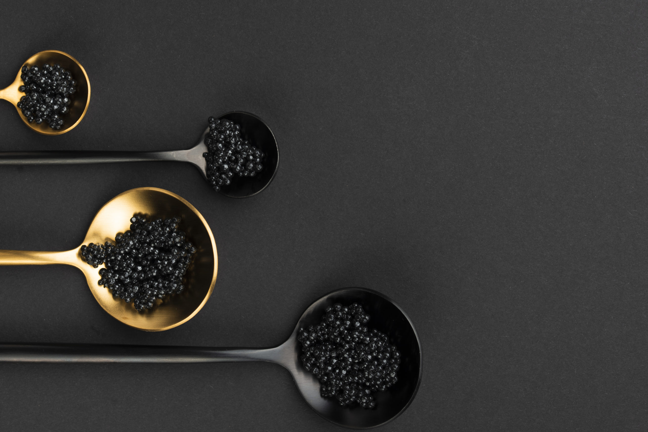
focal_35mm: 105
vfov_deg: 13.1
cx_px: 324
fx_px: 1891
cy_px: 216
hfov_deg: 19.4
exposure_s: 1/100
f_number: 9
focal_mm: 105
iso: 100
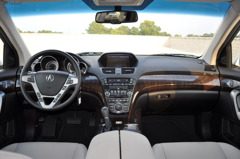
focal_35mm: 27
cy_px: 80
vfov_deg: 47.8
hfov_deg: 67.4
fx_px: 180
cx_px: 120
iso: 250
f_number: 3.5
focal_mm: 18
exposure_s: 1/200
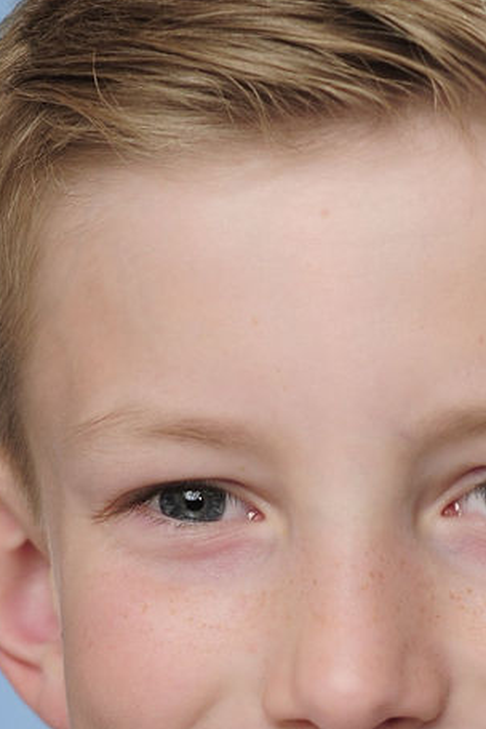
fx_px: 8721
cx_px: 347
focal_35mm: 431
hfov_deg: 3.2
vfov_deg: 4.8
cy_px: 1030
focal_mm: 85
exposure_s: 1/250
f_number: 4
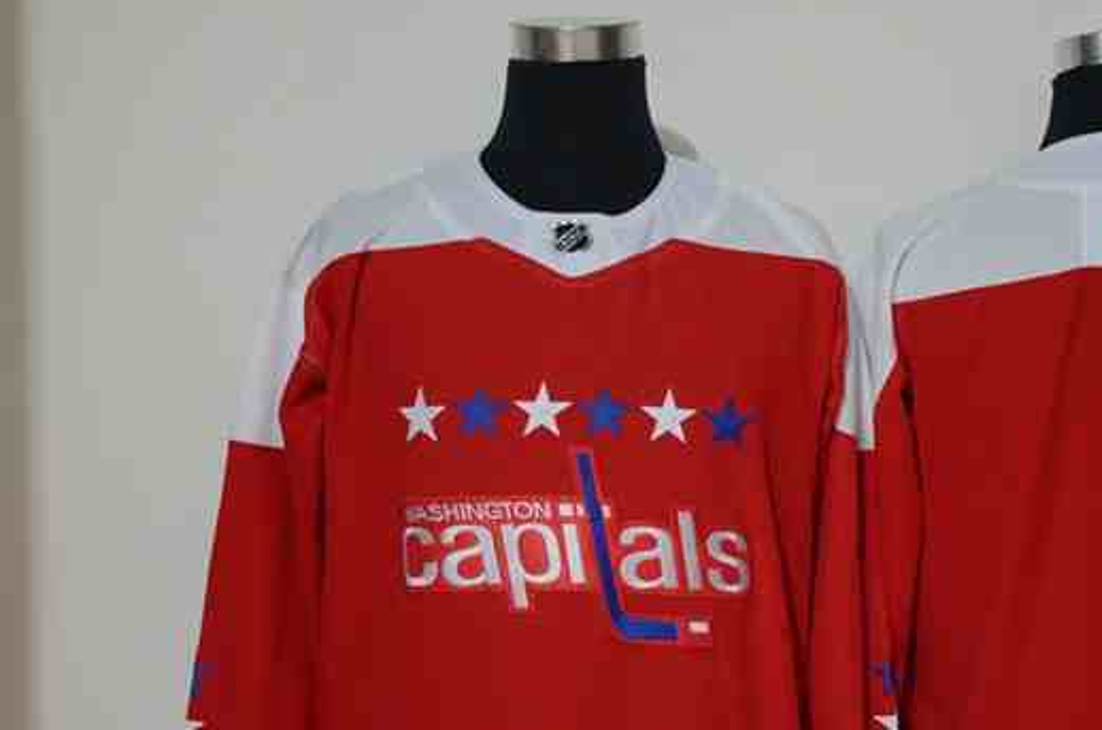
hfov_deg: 23.0
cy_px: 511
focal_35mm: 88
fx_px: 2688
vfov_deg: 15.4
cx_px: 781
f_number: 4.2
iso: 4000
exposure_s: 1/25
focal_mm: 38
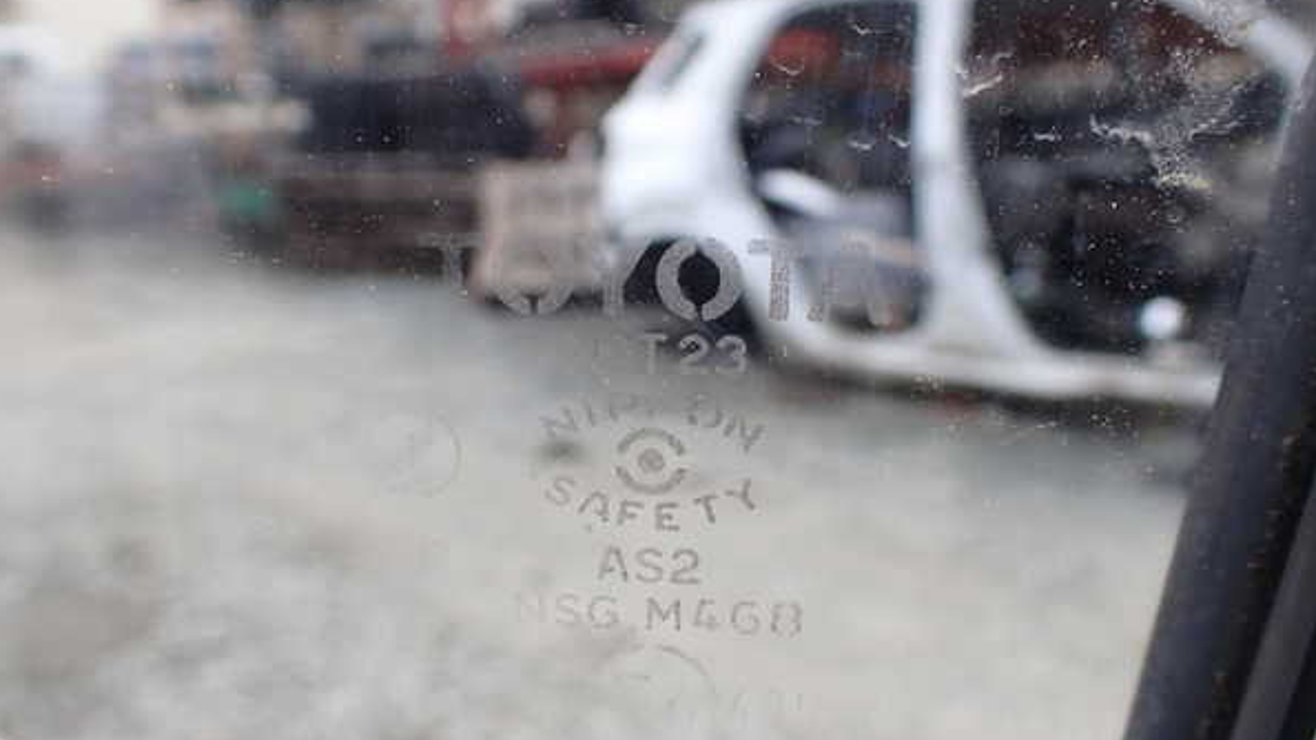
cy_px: 377
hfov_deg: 59.5
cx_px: 654
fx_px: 1151
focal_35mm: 33
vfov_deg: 35.6
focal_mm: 5.4
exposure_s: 1/125
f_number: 3.2
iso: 100
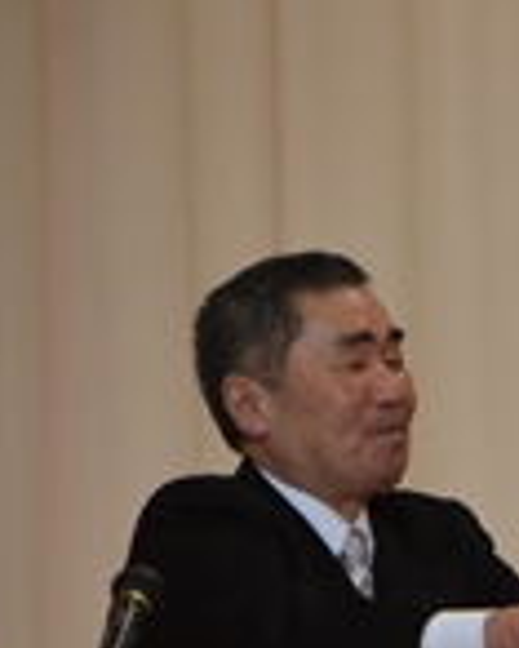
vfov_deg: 2.0
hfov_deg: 1.6
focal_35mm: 961
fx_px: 18432
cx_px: 1060
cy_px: 508
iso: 1600
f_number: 5.6
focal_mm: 200
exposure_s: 1/200
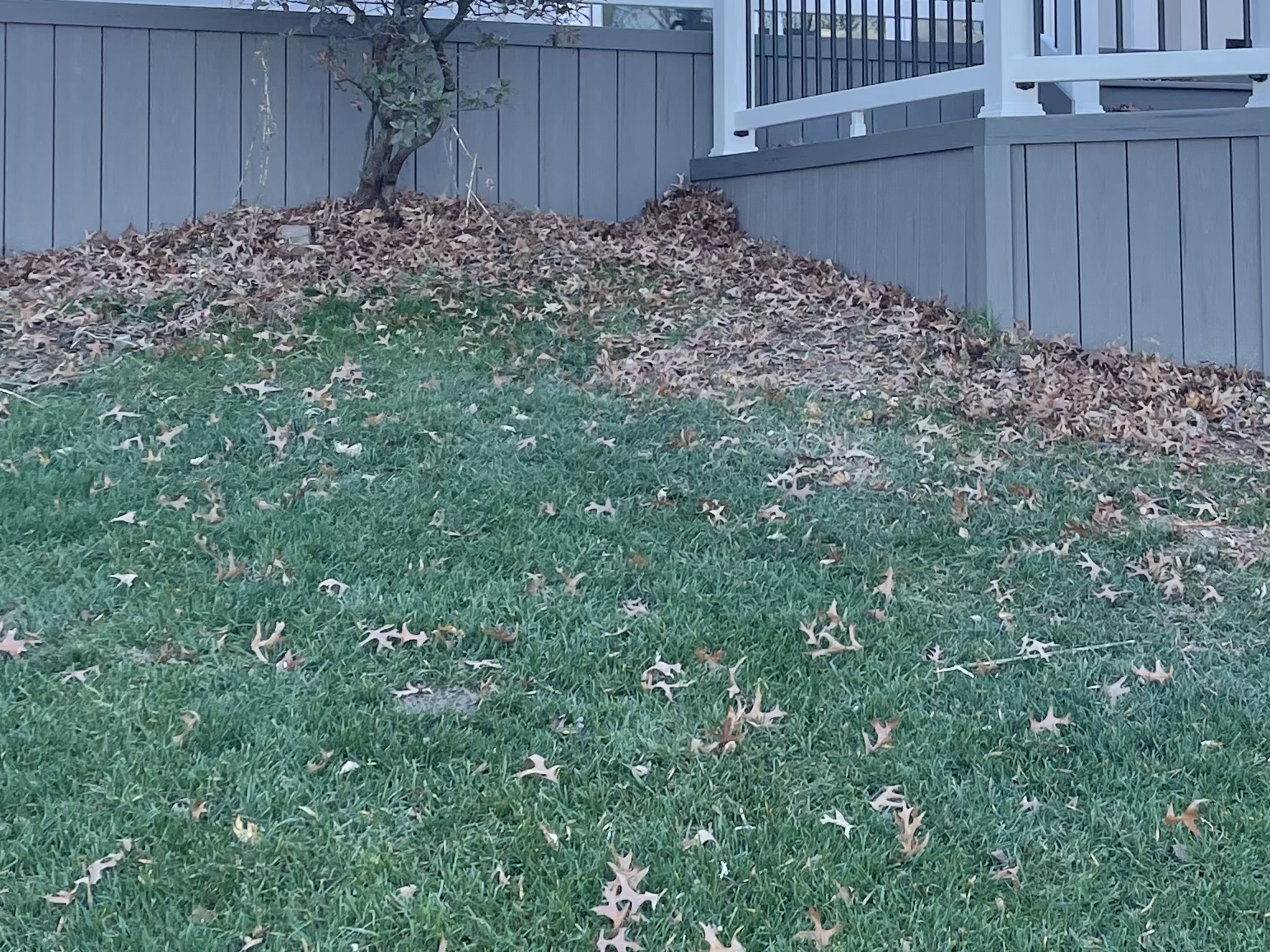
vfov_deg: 21.4
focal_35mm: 68
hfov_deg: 28.1
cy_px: 200
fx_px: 2494
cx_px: 970
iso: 32
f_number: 1.6
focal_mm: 4.2
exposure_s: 1/509
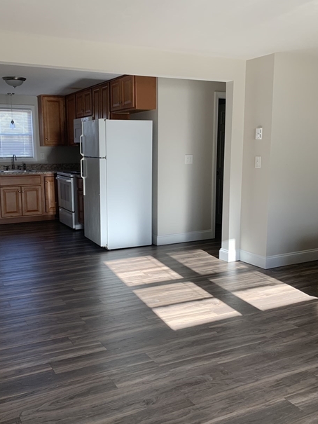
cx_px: 125
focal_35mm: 33
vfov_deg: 55.3
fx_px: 404
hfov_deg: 42.7
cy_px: 213
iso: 80
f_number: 1.8
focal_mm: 4.25
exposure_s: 1/121
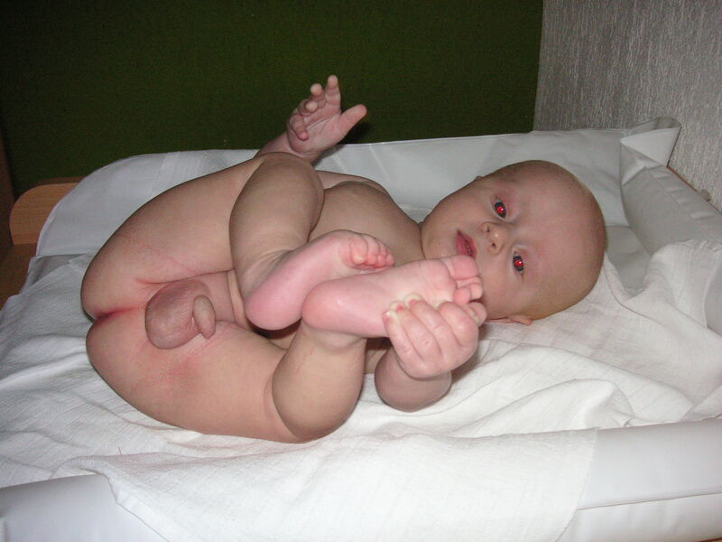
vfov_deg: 38.7
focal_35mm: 37
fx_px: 772
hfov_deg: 50.1
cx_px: 361
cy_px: 271
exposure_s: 1/45
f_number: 2.8
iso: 160
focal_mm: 6.1
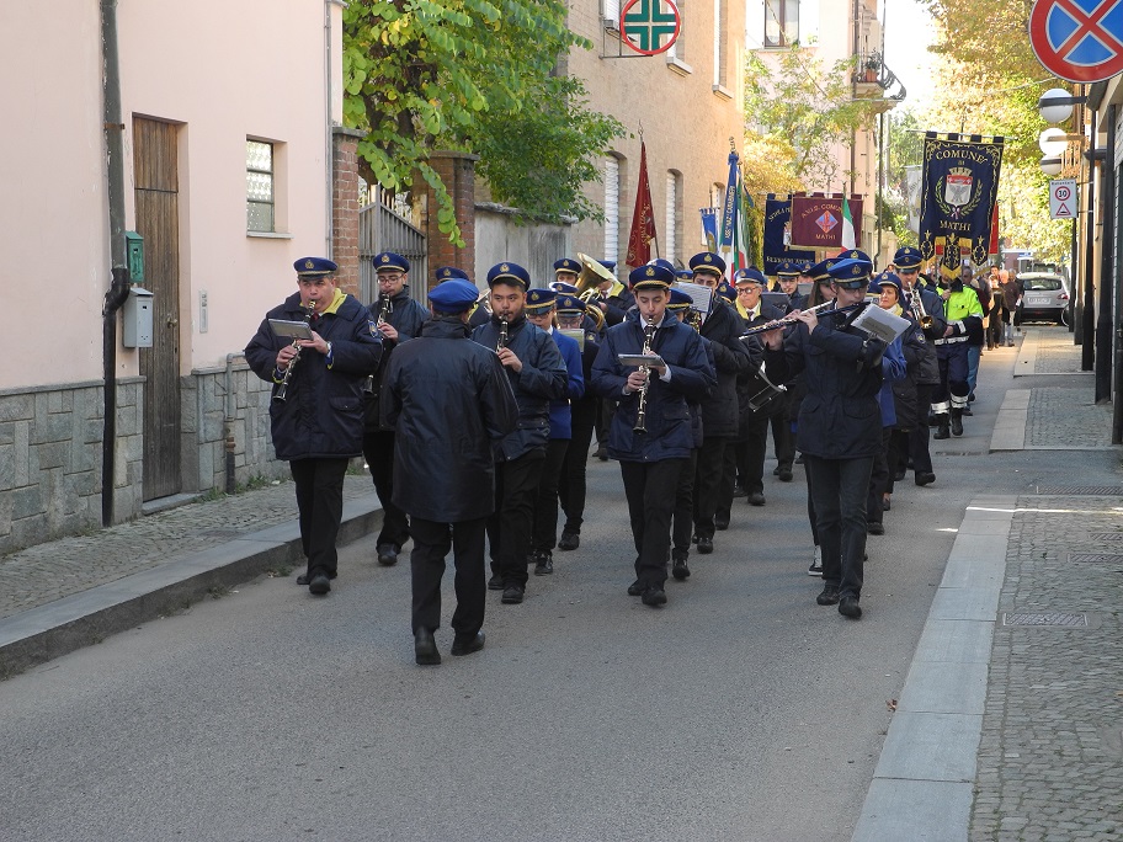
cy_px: 421
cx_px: 562
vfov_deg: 21.6
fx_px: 2206
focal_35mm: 68
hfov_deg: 28.6
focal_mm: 14.5
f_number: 4
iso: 100
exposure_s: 1/60
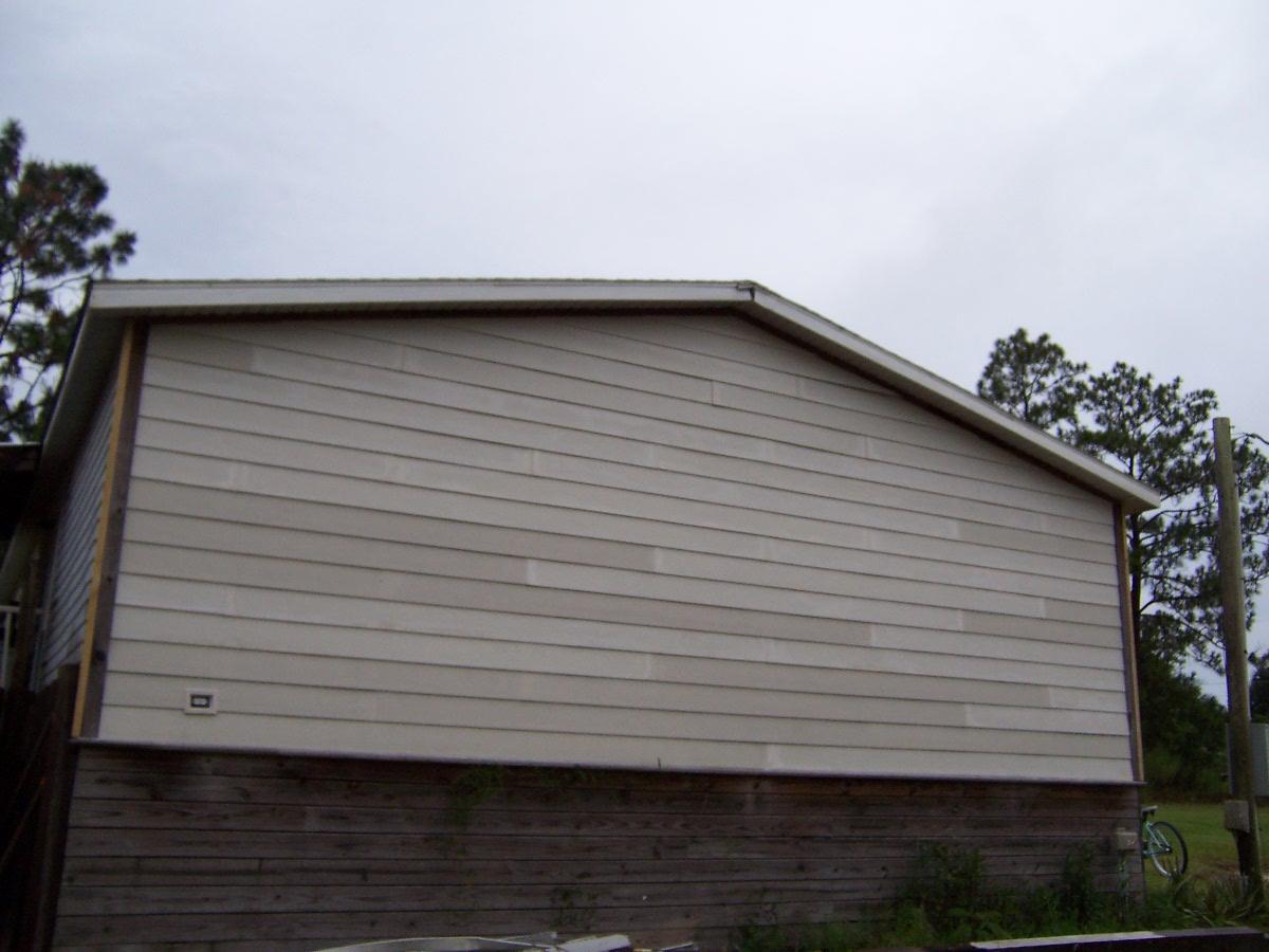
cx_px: 634
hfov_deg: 55.4
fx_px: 1210
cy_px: 476
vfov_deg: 42.9
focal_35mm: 33
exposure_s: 1/180
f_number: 3.4
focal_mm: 5.5
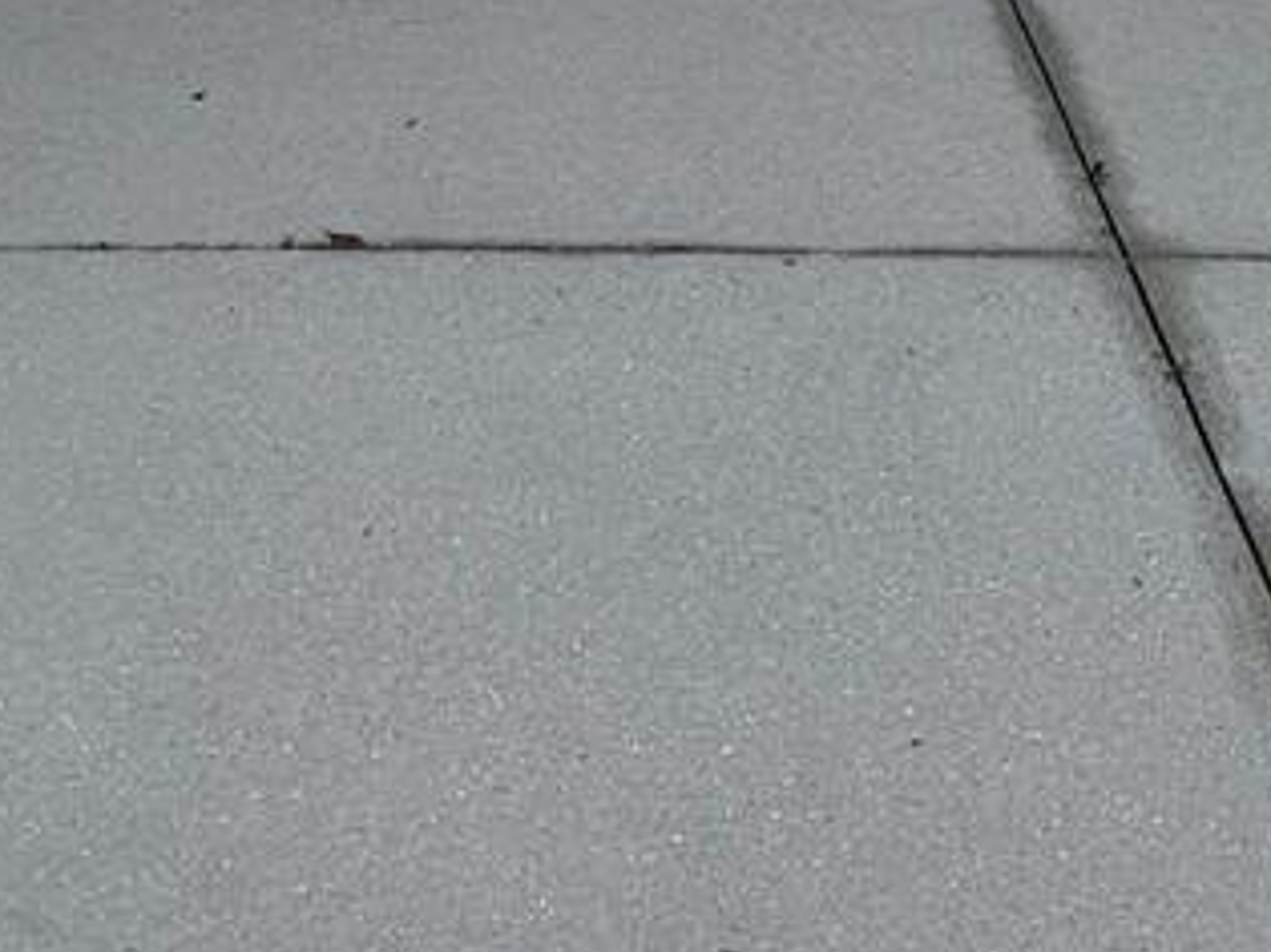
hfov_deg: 16.8
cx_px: 621
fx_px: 4294
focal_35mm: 117
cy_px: -1436
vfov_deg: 10.6
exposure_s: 1/180
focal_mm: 5.4
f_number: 1.8
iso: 125
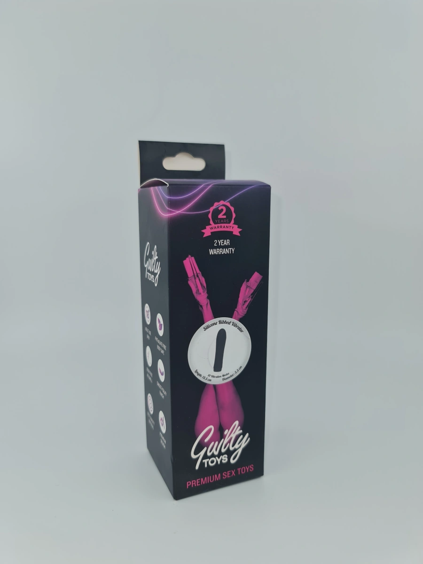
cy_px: 282
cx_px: 212
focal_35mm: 25
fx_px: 407
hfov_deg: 54.9
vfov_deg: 69.4
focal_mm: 7
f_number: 1.8
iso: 50
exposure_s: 1/278
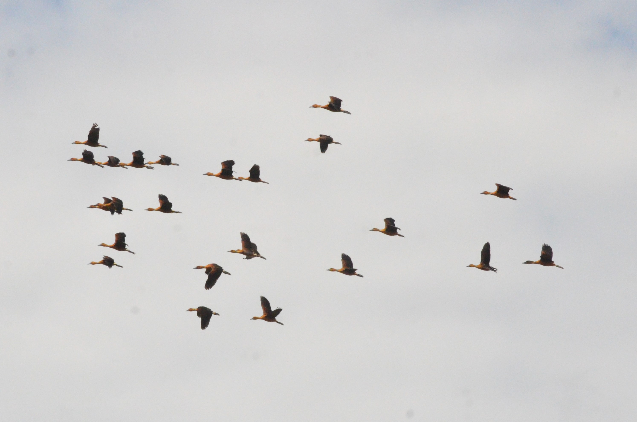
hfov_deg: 19.5
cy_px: 211
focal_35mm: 105
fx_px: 1854
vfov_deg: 13.0
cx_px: 318
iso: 2500
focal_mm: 70
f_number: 14
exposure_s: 1/2500
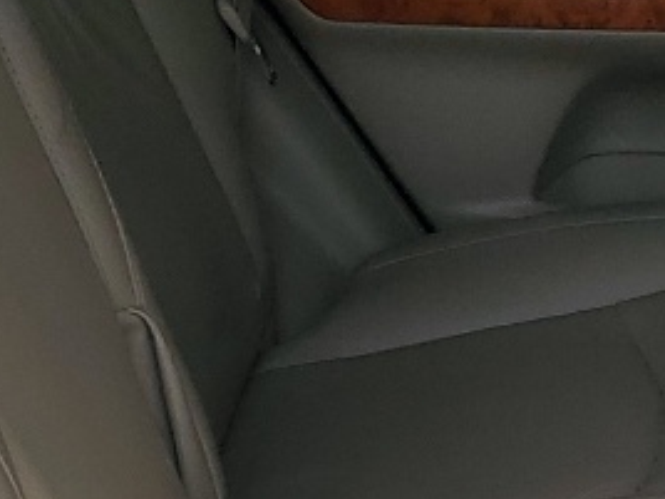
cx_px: 618
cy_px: 464
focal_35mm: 155
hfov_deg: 12.6
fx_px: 2978
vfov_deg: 9.5
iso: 50
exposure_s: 1/3333
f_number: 1.5
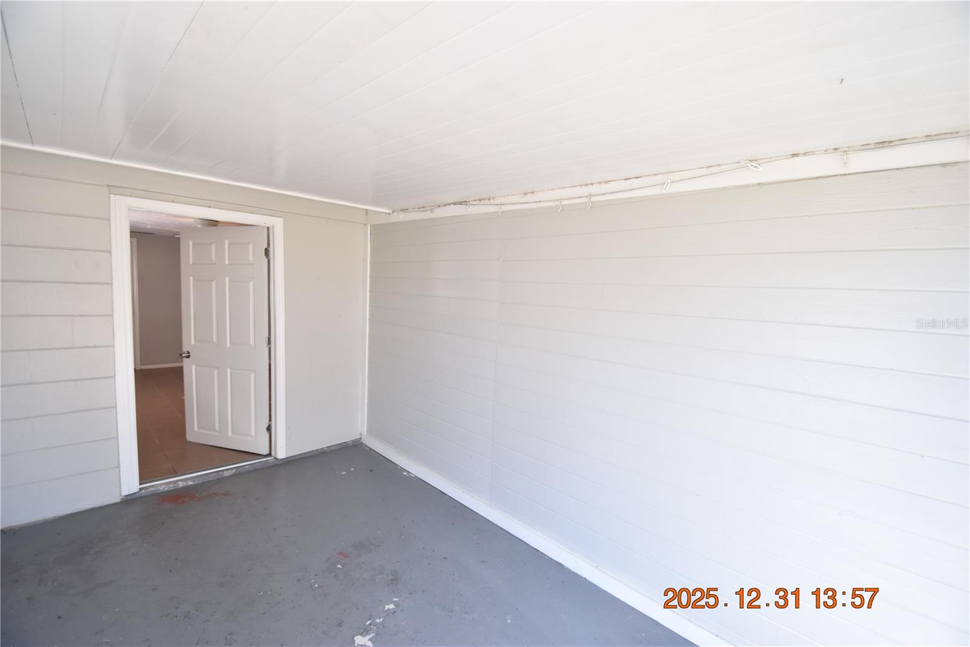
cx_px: 485
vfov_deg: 77.3
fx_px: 404
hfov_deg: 100.4
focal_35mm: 15
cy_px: 324
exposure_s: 1/350
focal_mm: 10
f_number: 3.5
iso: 800
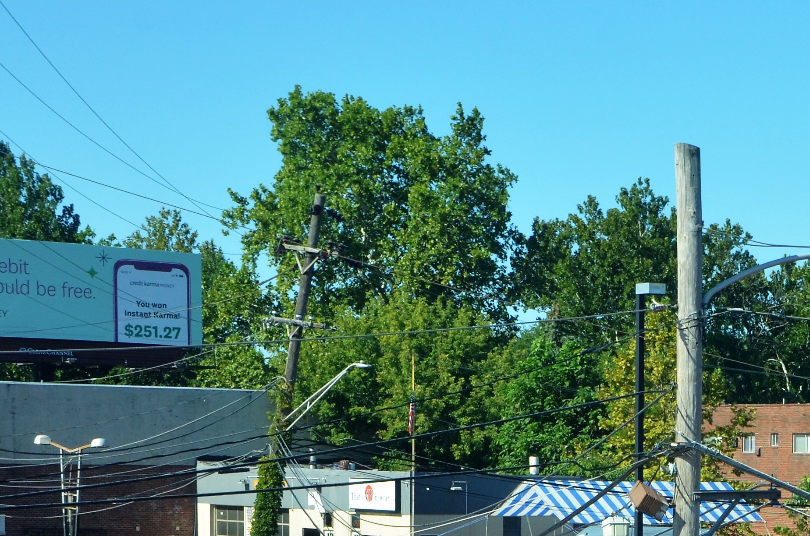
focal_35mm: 112
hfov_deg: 17.7
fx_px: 2515
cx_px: 858
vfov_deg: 11.9
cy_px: 635
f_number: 10
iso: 400
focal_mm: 28
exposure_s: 1/500
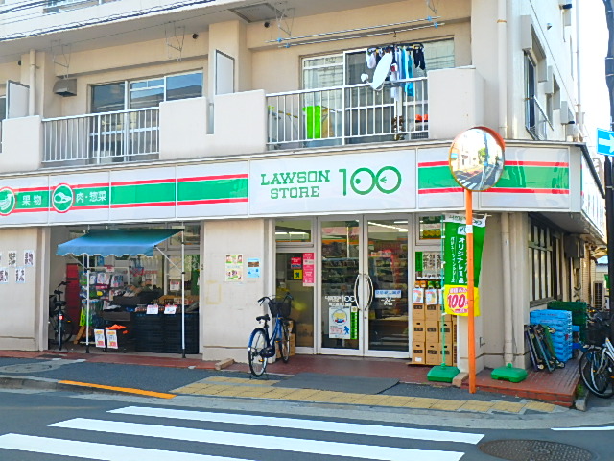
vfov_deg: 36.8
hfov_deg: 47.9
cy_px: 230
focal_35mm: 39
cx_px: 307
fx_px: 692
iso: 125
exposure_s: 1/100
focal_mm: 6.9
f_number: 5.1
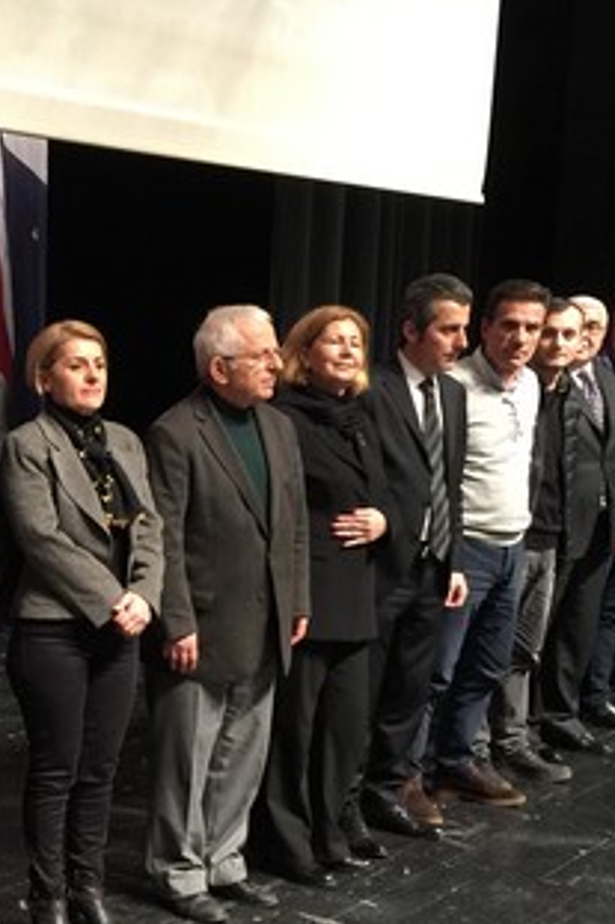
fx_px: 1667
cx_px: -92
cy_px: 668
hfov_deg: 19.8
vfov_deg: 30.6
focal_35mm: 65
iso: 100
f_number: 2.2
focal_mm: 4.15
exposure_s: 1/10
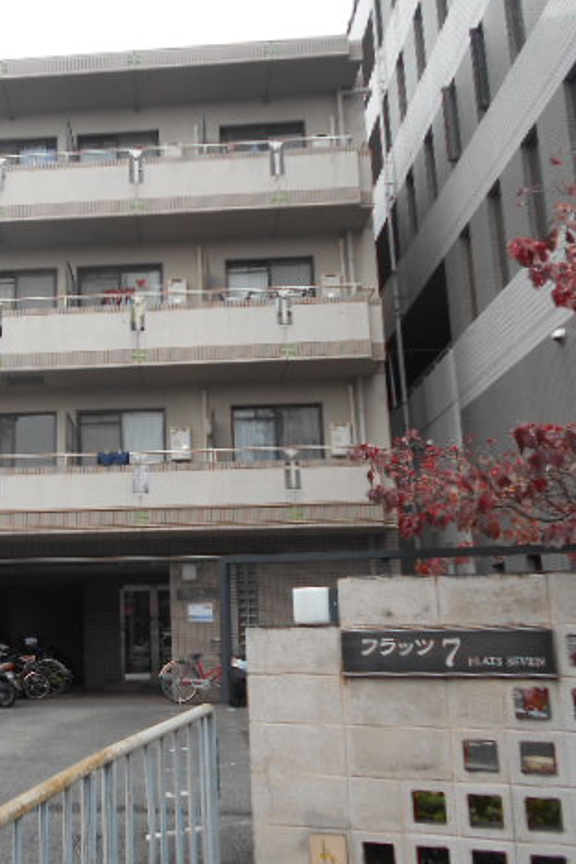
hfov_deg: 34.2
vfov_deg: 51.9
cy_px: 438
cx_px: 74
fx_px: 888
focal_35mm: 37
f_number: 3.2
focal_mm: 4.6
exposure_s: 1/125
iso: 80
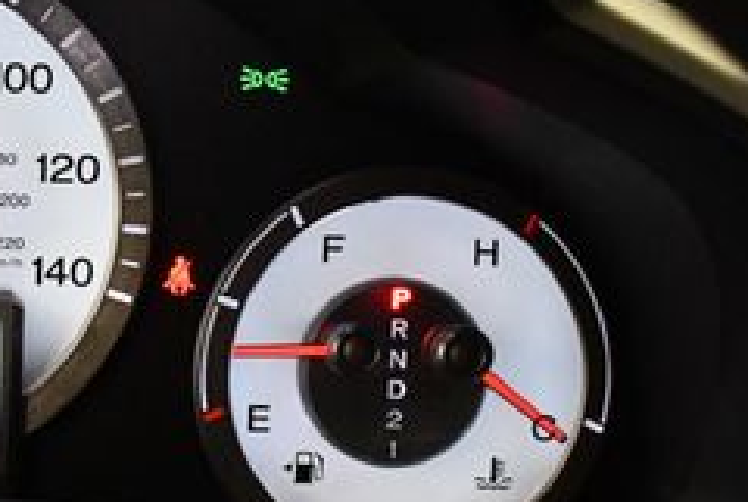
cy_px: 331
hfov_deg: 20.2
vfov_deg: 14.3
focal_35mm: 96
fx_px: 1998
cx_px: -78
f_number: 3.5
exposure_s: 1/125
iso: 2000
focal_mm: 18
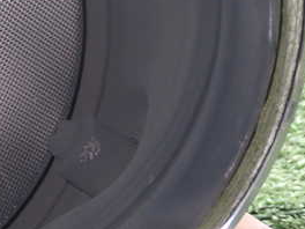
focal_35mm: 100
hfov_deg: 18.8
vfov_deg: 14.7
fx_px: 881
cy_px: 59
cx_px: -34
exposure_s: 1/40
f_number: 2.9
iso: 200
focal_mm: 7.84
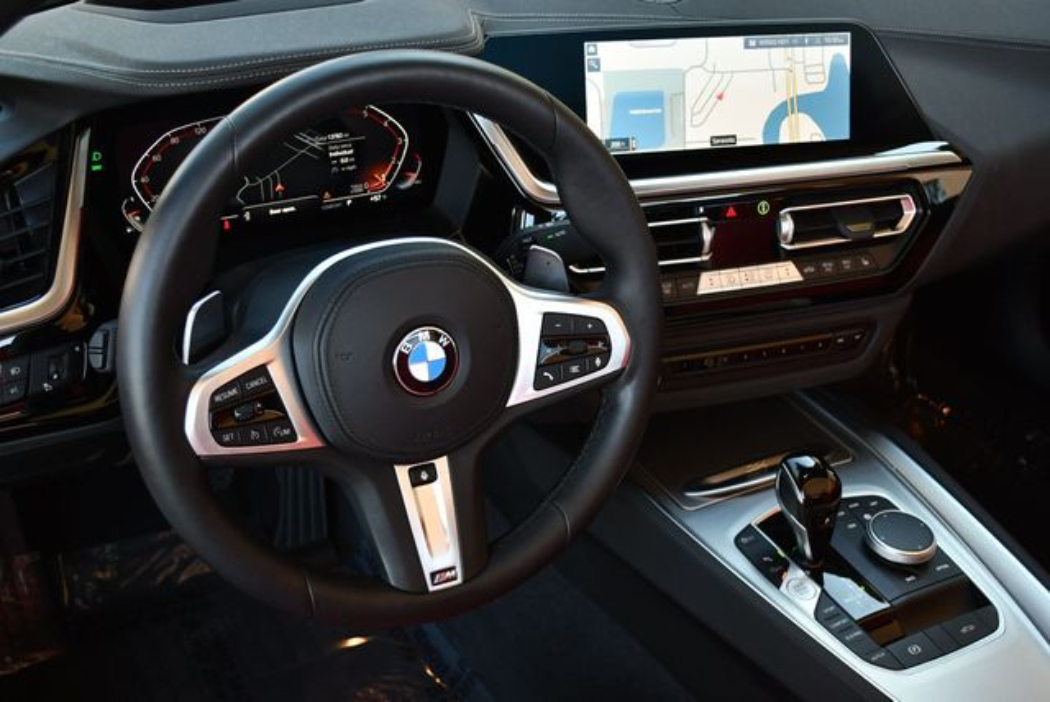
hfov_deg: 41.1
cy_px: 351
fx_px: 1401
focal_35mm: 48
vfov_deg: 28.1
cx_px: 525
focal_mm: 24
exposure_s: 1/250
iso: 640
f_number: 4
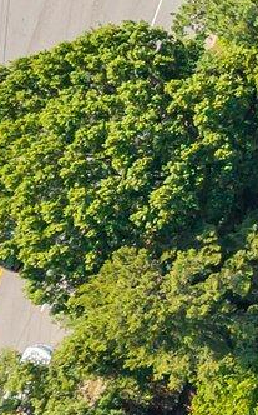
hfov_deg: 6.2
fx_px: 1769
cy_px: 140
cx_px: 1179
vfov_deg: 13.3
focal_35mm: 157
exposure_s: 1/4000
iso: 370
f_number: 1.8
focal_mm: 8.67
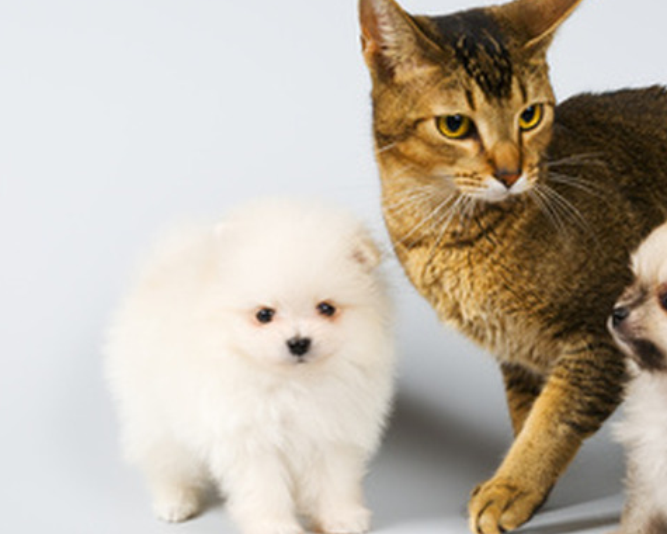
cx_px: 534
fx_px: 2048
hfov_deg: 18.3
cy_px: 268
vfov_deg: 14.8
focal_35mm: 104
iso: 200
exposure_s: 1/200
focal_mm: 45
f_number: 14
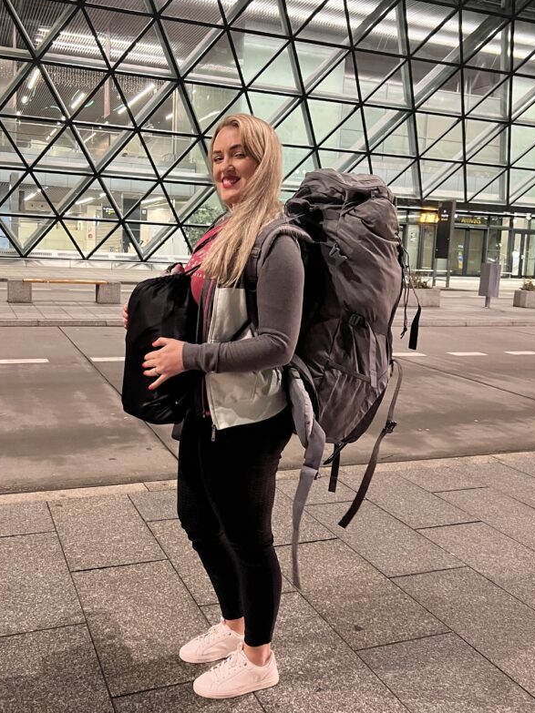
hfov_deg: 41.7
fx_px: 701
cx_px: 241
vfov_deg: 53.9
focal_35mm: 34
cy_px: 326
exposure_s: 1/38
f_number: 1.5
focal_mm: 5.7
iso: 640
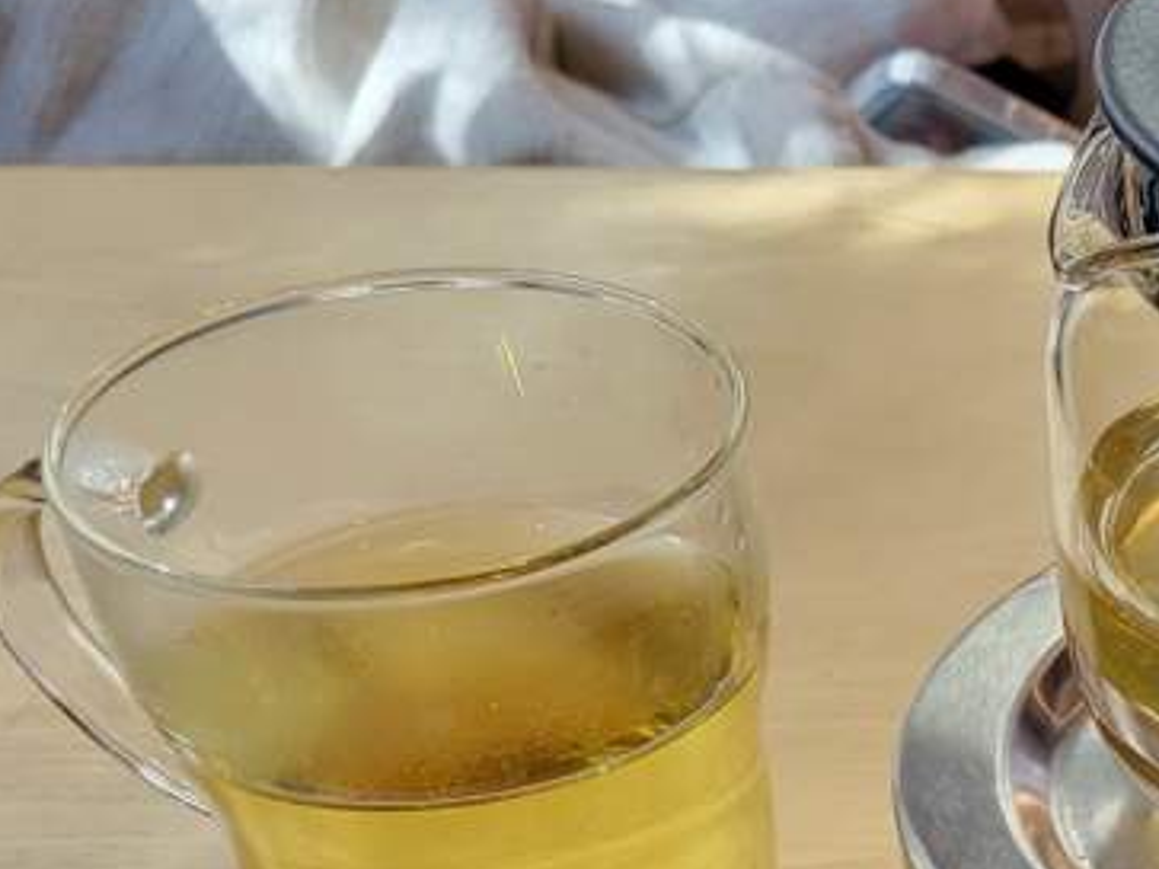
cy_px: 1297
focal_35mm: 92
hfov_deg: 19.4
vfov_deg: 14.9
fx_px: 3079
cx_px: 1582
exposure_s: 1/100
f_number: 1.8
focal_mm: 5.4
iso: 100
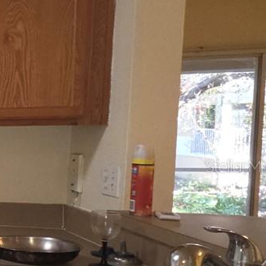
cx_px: -347
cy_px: 166
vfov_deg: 31.5
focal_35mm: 54
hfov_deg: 16.1
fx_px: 469
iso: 160
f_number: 1.9
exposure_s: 1/60
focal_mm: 2.2
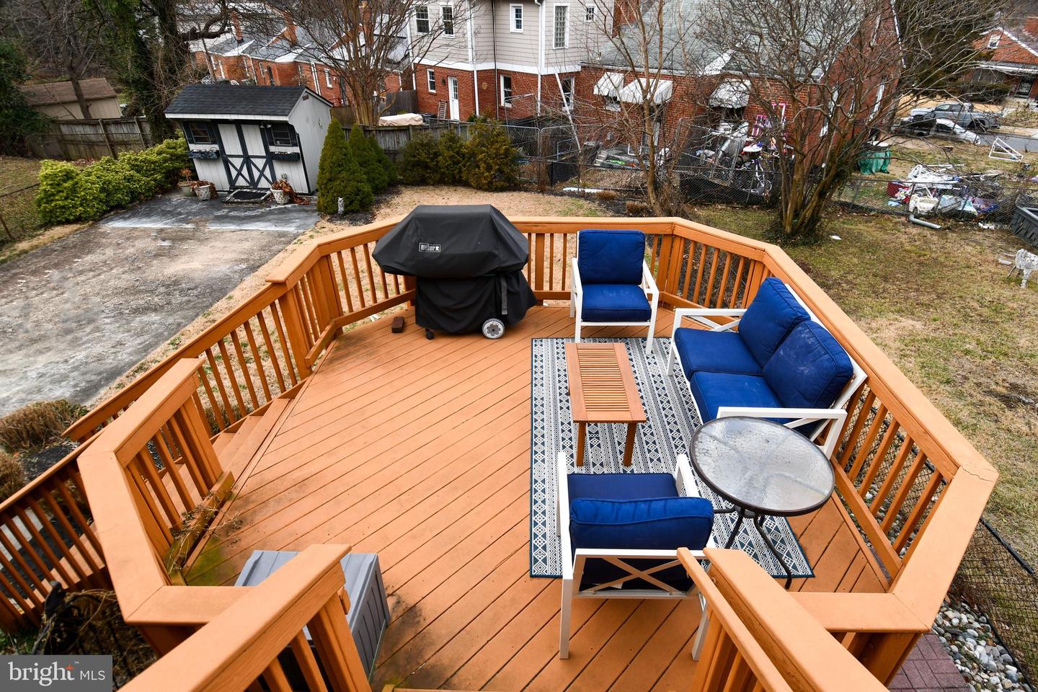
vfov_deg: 67.4
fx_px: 519
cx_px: 519
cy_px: 346
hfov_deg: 90.0
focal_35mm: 18
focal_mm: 12
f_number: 5.6
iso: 200
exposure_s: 1/250
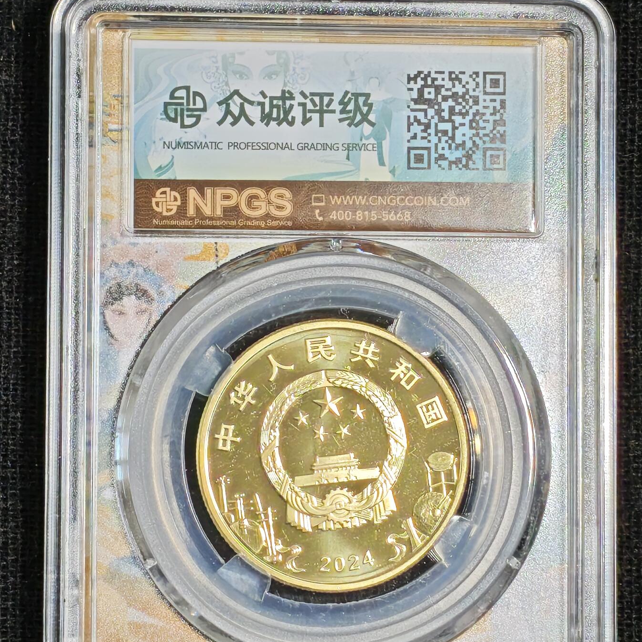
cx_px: 322
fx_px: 2980
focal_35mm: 142
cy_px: 364
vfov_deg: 12.3
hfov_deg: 12.3
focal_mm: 4.94
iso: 50
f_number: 1.5
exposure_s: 1/1553
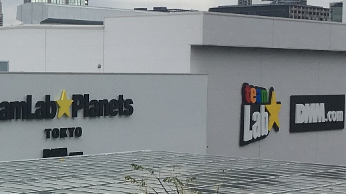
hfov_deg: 16.0
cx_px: -174
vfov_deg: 9.8
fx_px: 1128
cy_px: 111
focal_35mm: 123
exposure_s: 1/1012
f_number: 2.2
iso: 25
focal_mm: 4.15
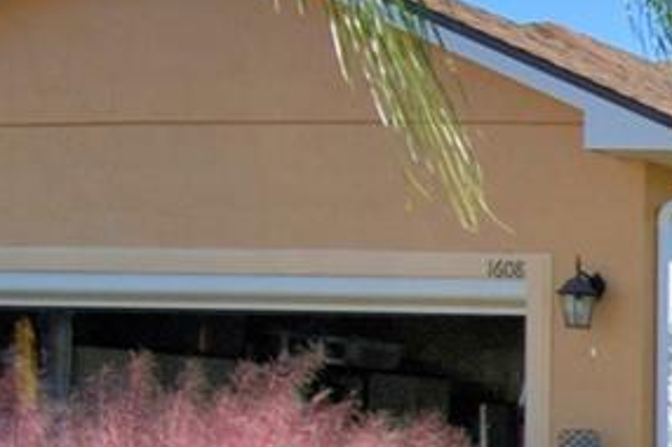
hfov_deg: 14.2
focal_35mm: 84
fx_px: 1566
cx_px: 1682
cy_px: 553
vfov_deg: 15.6
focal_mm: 10
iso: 100
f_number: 4.5
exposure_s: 1/1000
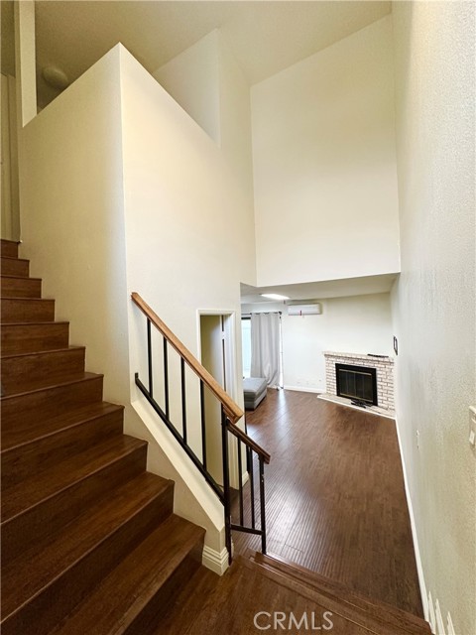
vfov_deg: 102.1
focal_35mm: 14
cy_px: 318
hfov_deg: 85.7
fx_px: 257
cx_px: 238
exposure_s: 1/120
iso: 320
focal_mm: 2.22
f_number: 2.2
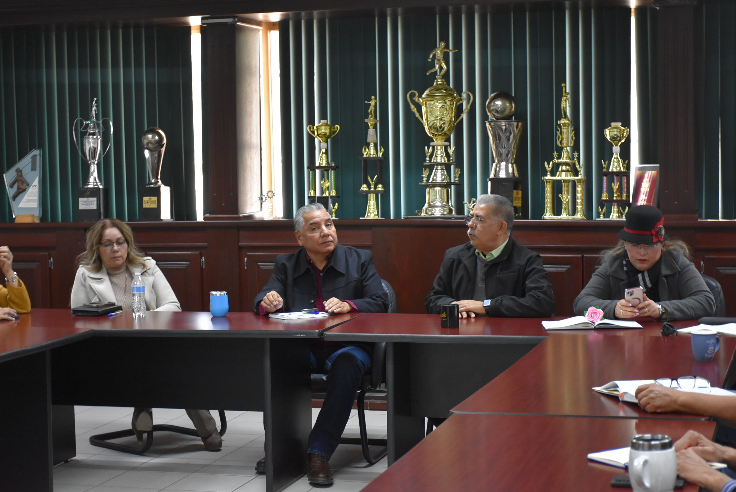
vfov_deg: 19.0
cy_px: 246
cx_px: 368
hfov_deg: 28.1
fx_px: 1473
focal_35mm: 72
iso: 2200
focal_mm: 48
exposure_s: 1/60
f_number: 4.5
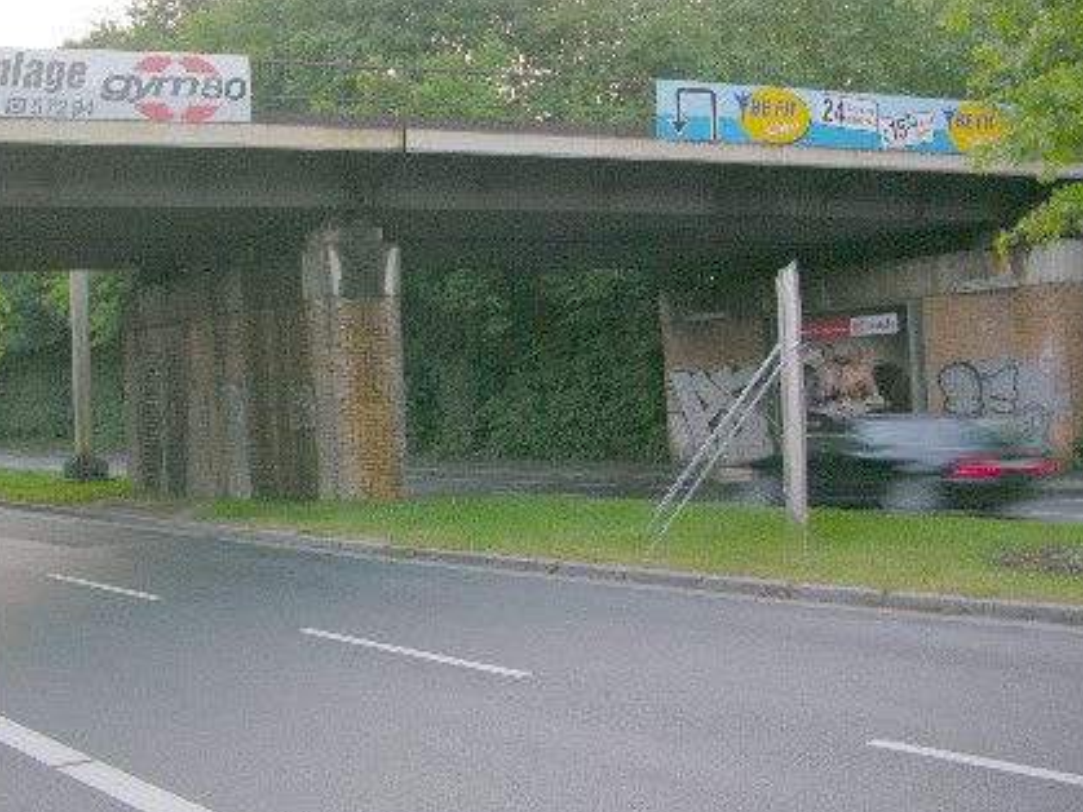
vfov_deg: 29.5
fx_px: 1533
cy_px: 305
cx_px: 353
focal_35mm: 49
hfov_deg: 38.4
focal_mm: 8.9
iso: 104
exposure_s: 1/26.5
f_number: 3.2
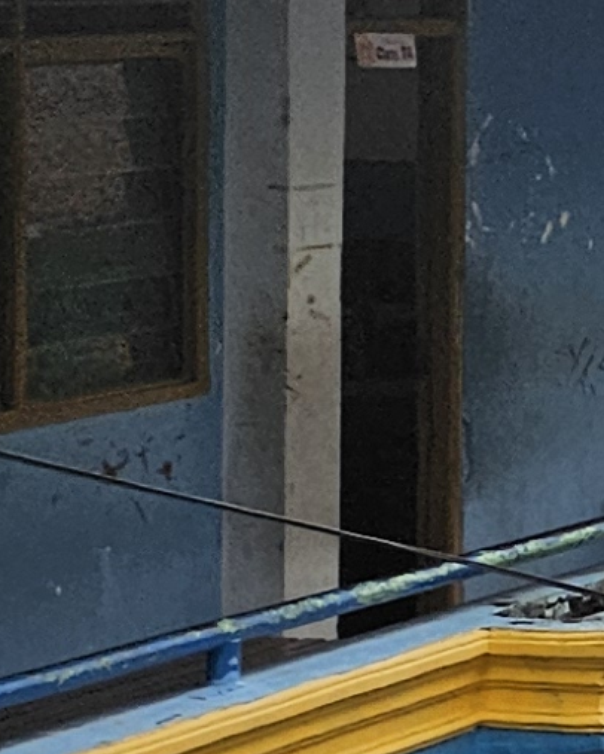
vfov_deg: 10.9
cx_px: 2962
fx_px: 3953
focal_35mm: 177
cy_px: 326
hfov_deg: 6.0
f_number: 1.8
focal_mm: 5.4
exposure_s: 1/180
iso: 32
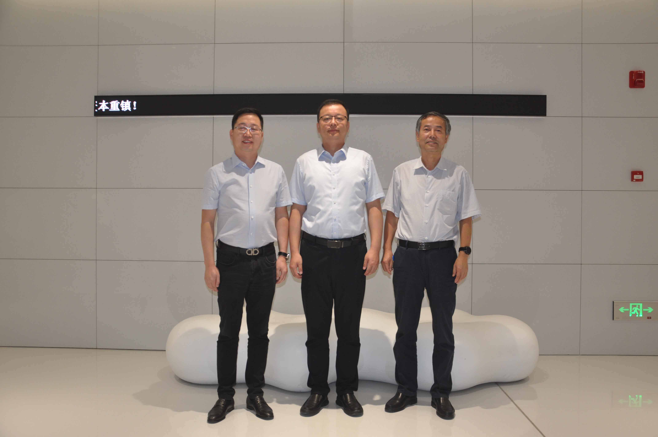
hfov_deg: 59.6
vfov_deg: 41.6
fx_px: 575
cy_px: 218
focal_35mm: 32
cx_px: 329
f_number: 3.8
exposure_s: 1/30
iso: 400
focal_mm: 21
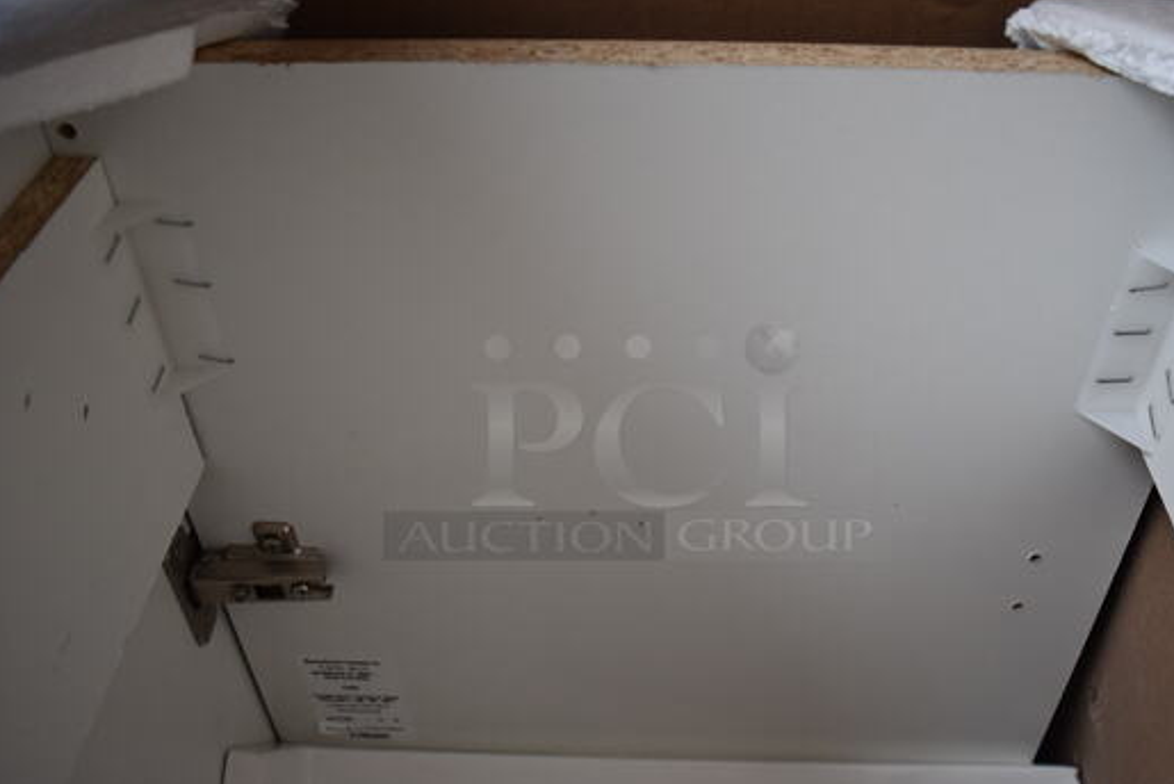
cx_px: 638
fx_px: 1044
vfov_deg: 41.1
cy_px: 440
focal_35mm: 32
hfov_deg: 58.6
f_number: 3.5
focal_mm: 18
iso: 640
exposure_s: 1/250
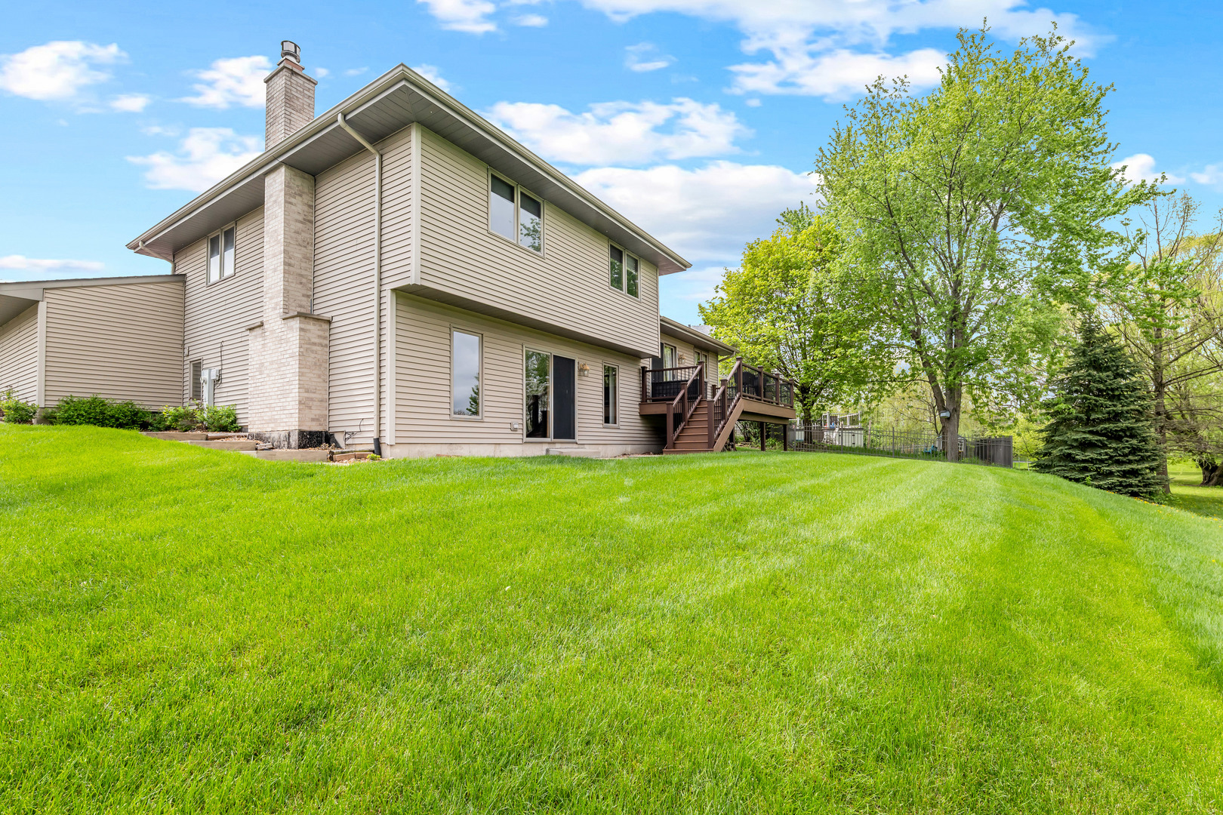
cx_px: 612
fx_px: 476
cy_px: 408
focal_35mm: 14
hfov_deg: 104.3
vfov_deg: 81.2
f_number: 8
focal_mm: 14
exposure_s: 1/500
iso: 250
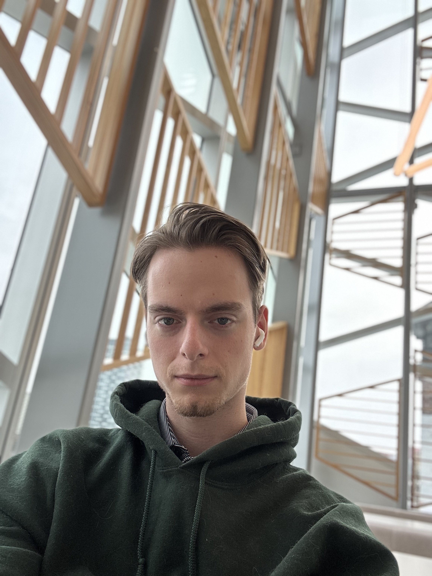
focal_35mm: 30
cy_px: 288
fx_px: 499
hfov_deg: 46.8
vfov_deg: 60.0
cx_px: 216
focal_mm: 2.69
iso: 40
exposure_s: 1/121
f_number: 1.9
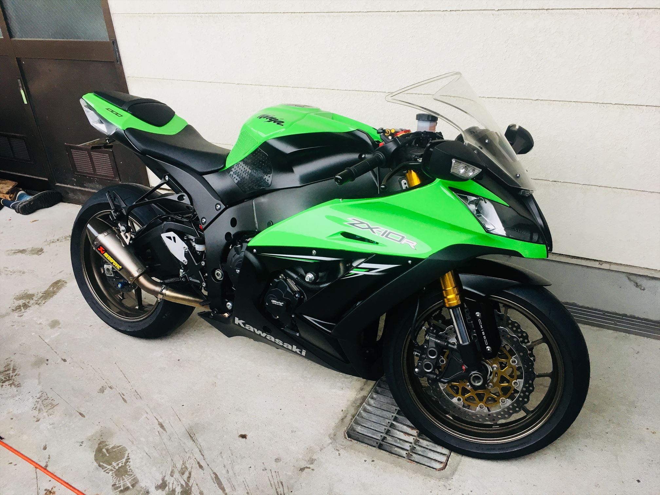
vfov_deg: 48.2
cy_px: 248
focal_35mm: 29
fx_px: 553
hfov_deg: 61.7
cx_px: 330
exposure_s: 1/30
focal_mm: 4.15
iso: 32
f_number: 2.2
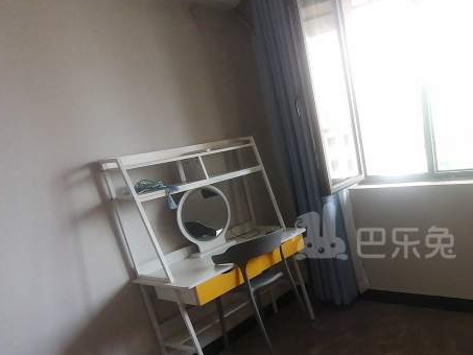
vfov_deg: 46.2
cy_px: 232
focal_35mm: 30
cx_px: 373
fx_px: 410
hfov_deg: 56.0
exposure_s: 1/50
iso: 100
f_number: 2.4
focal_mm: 1.78
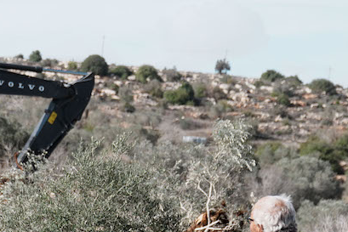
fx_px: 1363
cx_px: 64
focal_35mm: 141
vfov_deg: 9.6
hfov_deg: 14.5
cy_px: 266
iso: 200
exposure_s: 1/5000
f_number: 2.8
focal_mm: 48
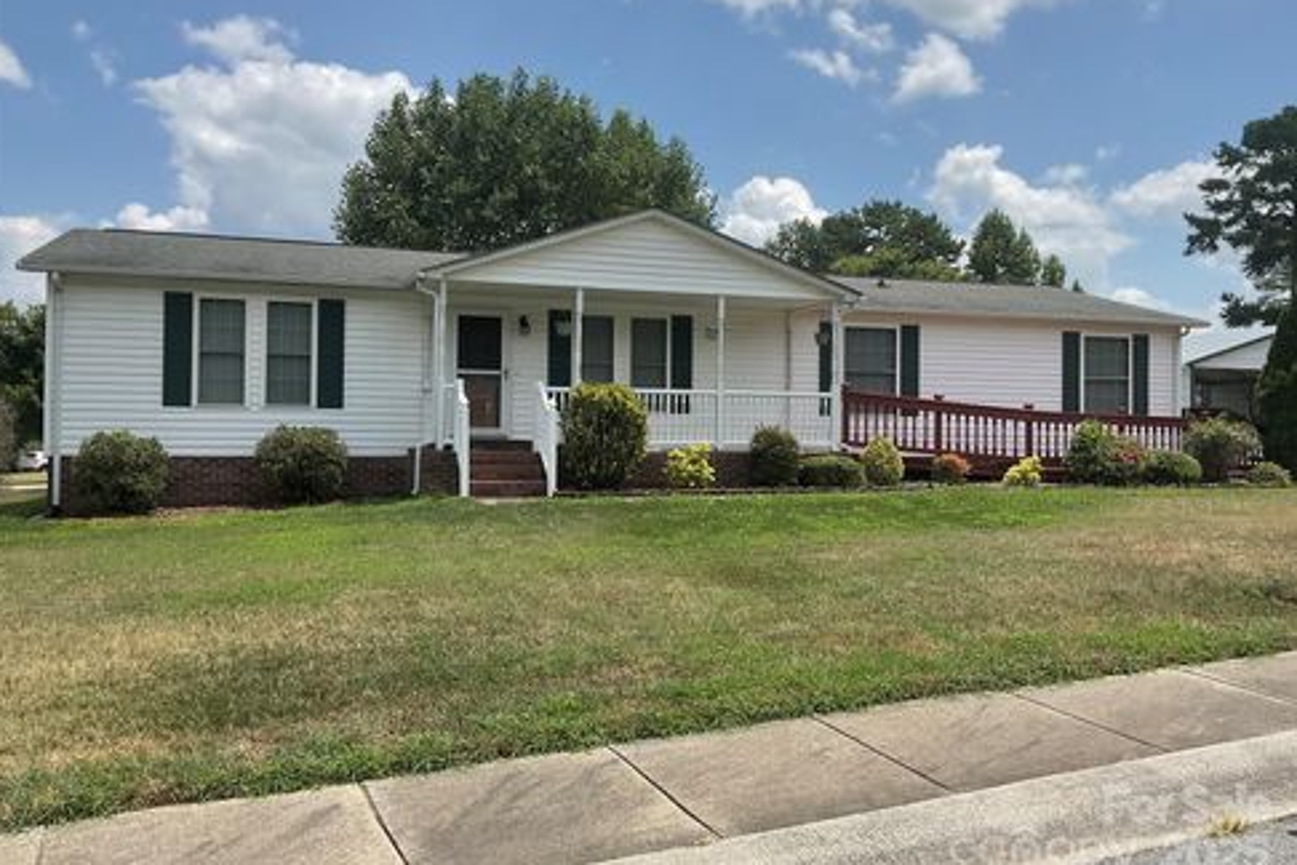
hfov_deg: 60.3
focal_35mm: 31
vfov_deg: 42.3
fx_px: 1117
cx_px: 651
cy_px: 407
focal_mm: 3
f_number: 1.8
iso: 16
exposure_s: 1/2227
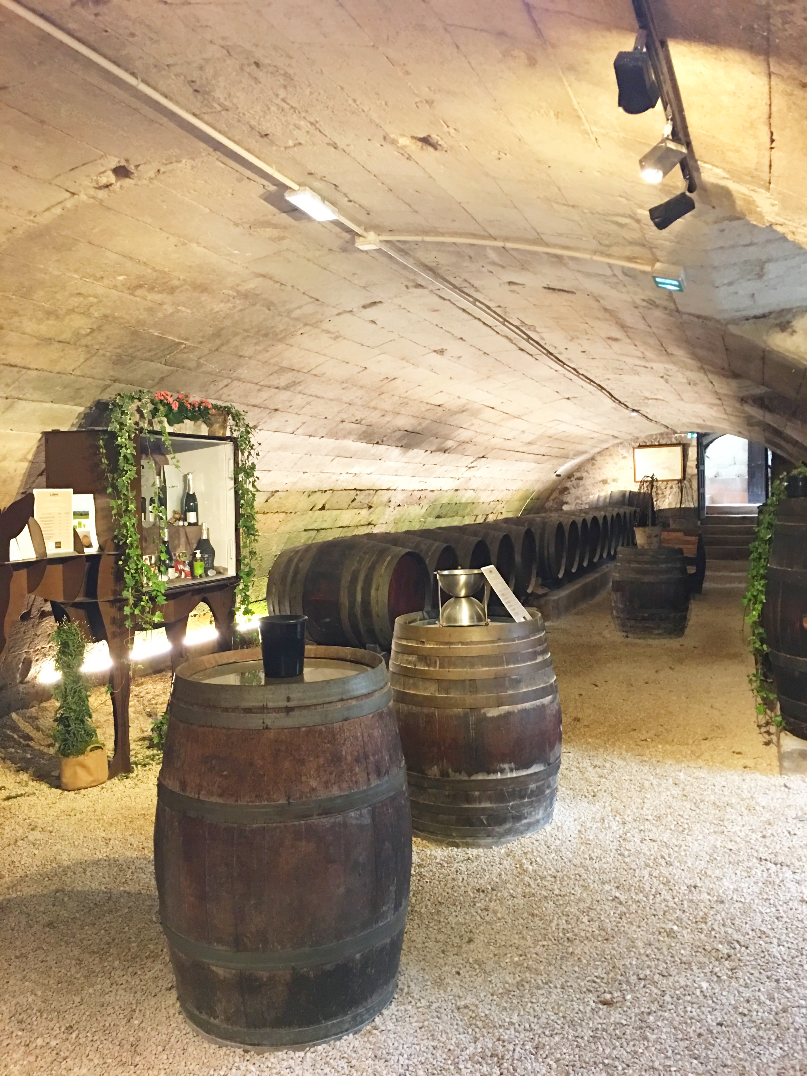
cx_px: 404
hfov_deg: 48.2
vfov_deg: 61.7
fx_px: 901
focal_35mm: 29
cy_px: 538
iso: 125
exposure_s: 1/8
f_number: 2.2
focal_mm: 4.15
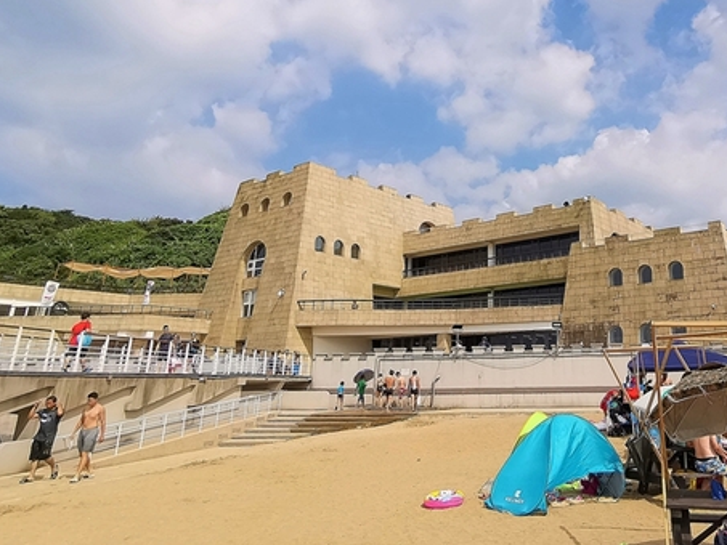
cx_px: 525
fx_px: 630
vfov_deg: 45.9
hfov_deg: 57.6
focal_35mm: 30
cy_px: 171
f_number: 2.2
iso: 50
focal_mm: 2.35
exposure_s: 1/1675
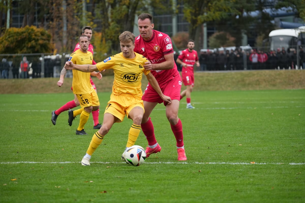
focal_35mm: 216
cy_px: 102
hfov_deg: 9.5
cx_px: 152
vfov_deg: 6.4
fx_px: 1827
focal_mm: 215.7
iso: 2500
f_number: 5.6
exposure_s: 1/1600
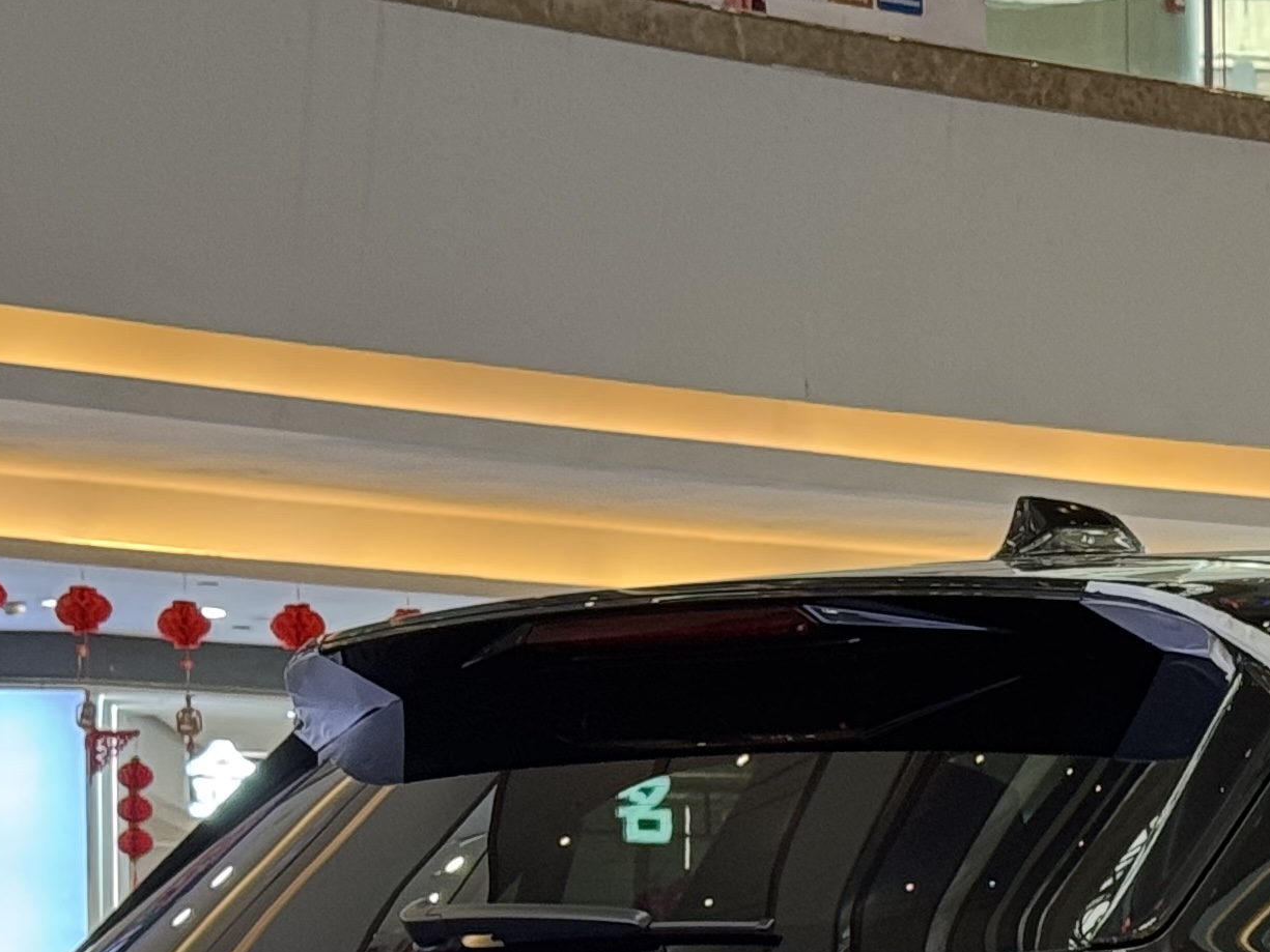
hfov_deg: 12.1
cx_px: 1650
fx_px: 5797
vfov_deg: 9.2
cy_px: 1215
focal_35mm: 158
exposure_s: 1/50
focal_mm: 6.76
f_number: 1.78
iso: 80
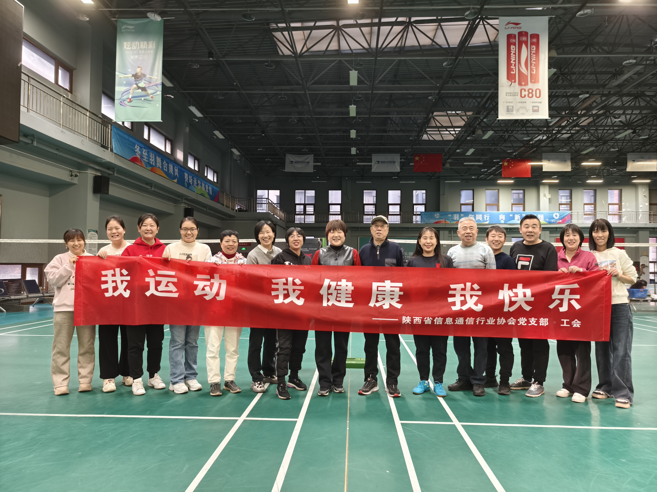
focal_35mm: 23
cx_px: 328
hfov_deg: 73.9
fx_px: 437
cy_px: 246
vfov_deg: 58.9
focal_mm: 5.6
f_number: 1.57
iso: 947
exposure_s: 1/50
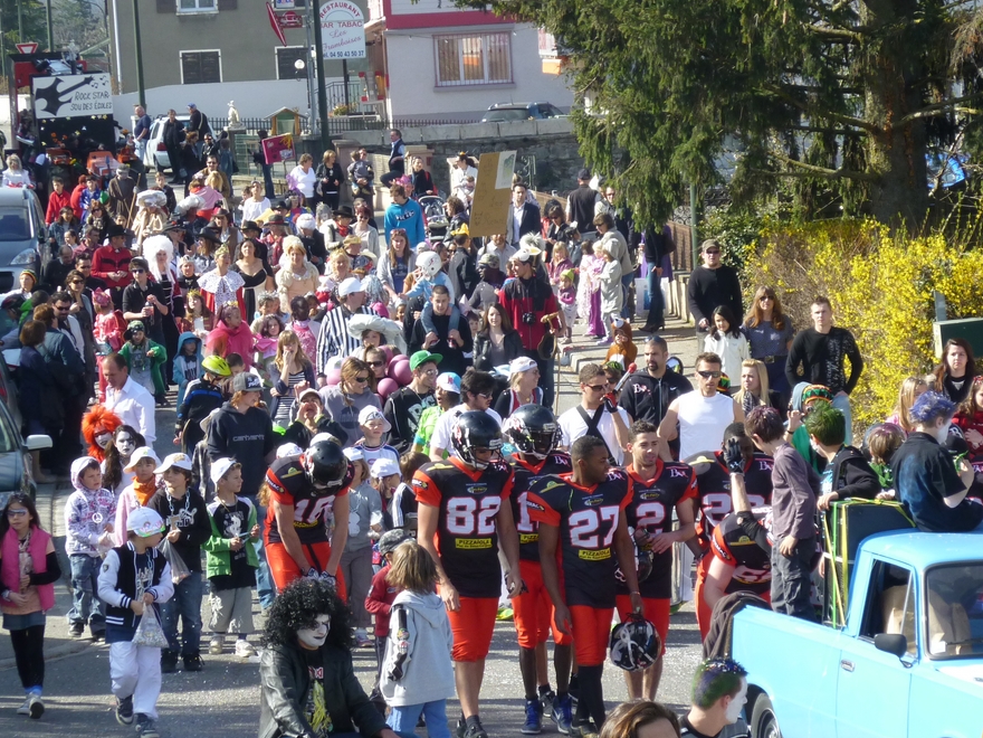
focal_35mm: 165
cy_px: 400
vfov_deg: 9.0
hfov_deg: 12.0
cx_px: 523
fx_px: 4686
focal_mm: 21.7
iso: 160
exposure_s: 1/250
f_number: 5.4
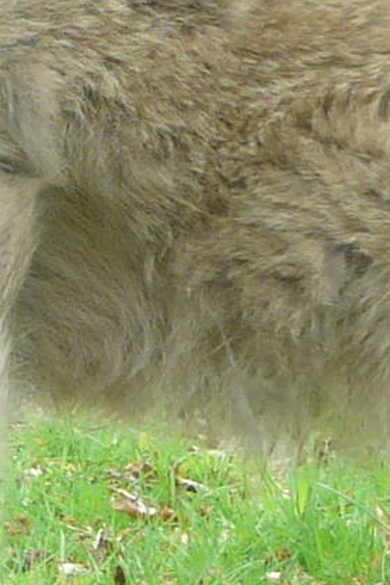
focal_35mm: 515
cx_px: -372
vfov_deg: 4.0
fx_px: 8368
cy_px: -17
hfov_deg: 2.7
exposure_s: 1/60
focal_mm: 13.3
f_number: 3.2
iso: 100
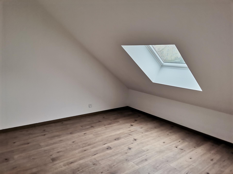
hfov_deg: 67.3
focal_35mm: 26
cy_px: 87
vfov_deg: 53.1
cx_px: 116
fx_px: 175
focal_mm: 4.75
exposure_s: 1/100
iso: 100
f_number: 1.8
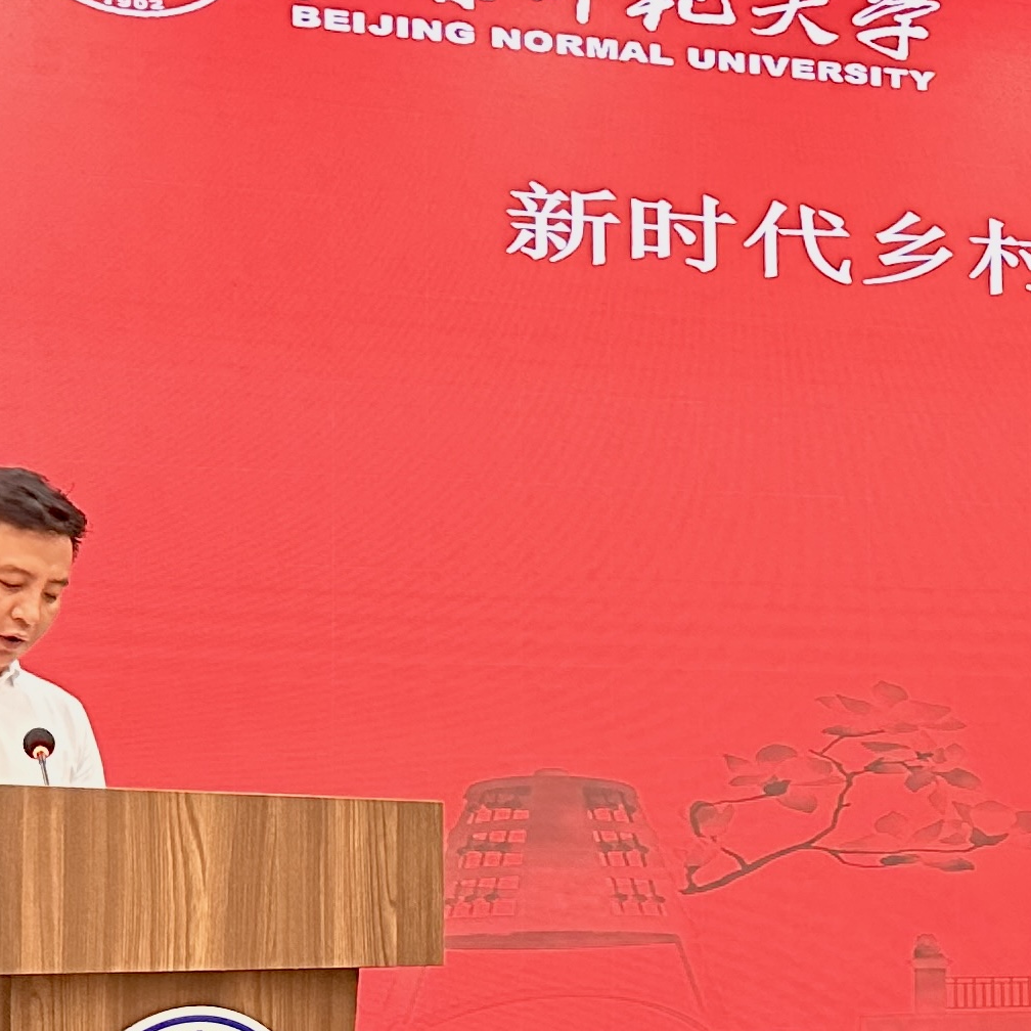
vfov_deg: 28.6
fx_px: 2022
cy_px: 545
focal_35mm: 60
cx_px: 857
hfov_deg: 27.9
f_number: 1.78
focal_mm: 6.86
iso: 800
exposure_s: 1/60
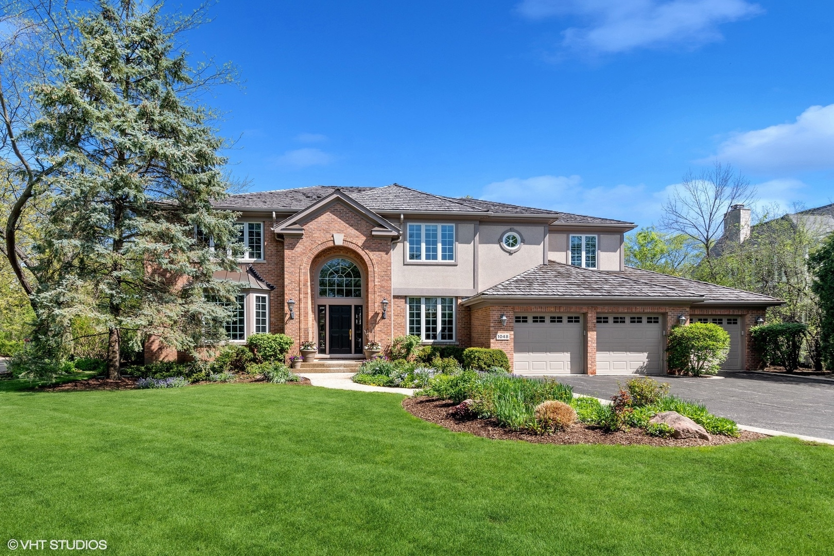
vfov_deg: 67.4
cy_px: 278
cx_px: 417
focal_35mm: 18
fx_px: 417
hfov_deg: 90.0
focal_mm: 12
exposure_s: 1/80
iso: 100
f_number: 8
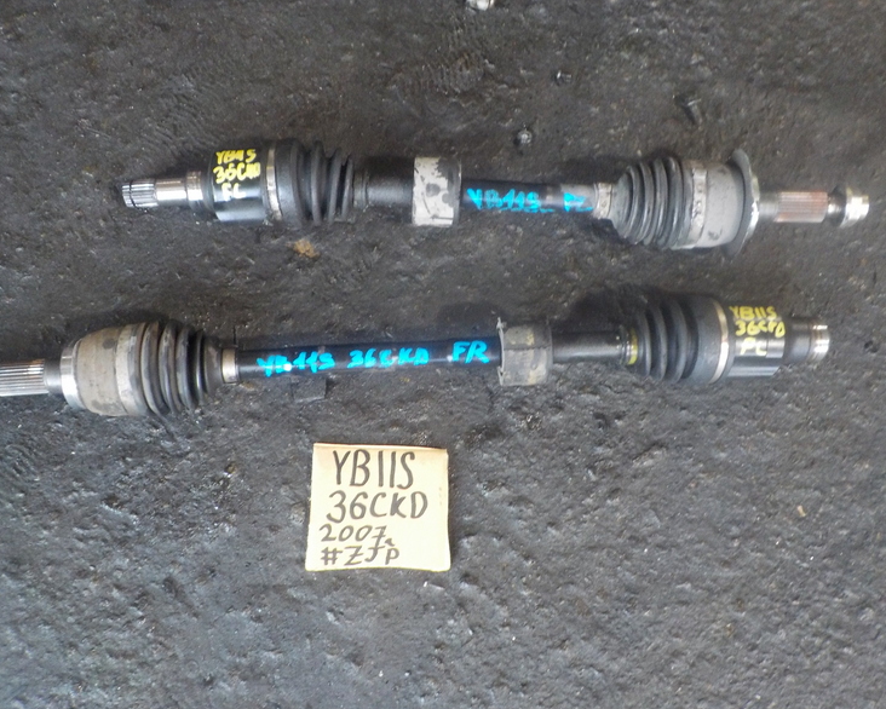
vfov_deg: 45.8
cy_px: 352
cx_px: 412
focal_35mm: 32
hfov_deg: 55.6
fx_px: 839
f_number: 3.3
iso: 360
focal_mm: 4.1
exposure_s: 1/30
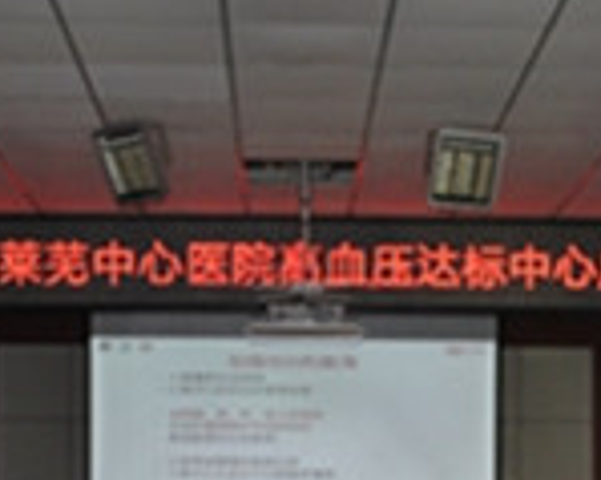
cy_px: 514
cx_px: 403
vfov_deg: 14.5
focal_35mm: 104
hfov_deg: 18.4
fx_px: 1849
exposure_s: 1/60
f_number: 3.8
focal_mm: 22
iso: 200
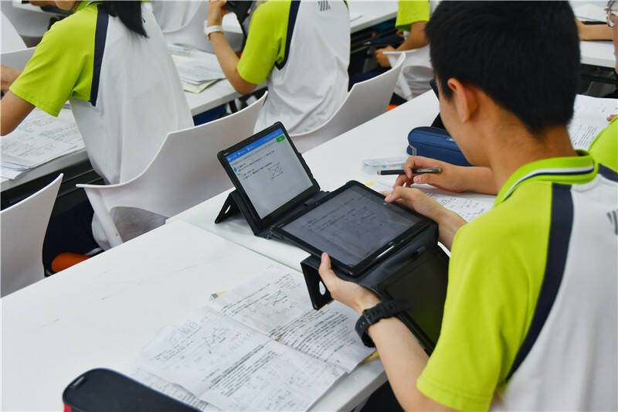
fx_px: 978
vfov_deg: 23.8
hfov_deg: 35.1
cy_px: 206
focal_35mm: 57
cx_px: 309
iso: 640
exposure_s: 1/250
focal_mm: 38
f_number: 4.2
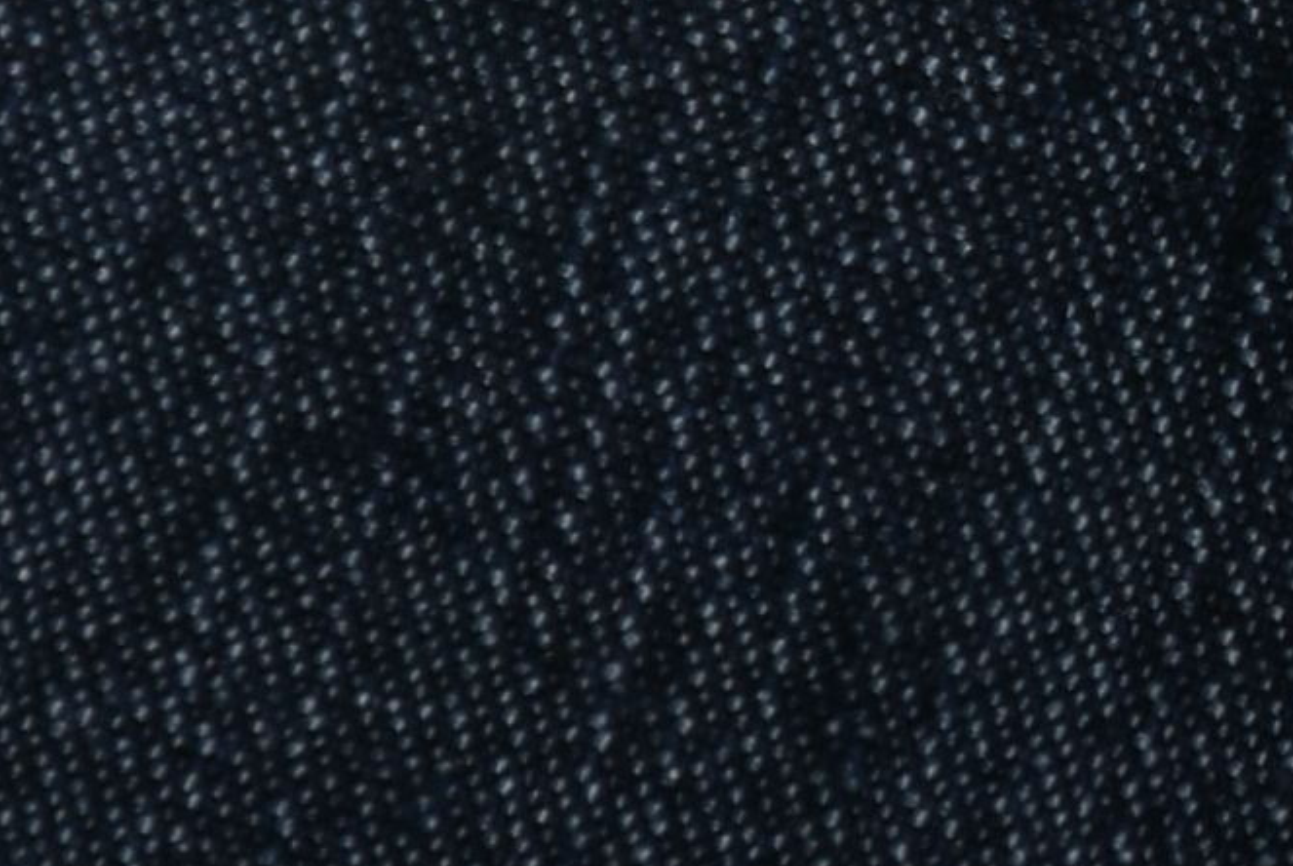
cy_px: -774
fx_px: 34058
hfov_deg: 2.2
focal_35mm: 947
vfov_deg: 1.5
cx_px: 2508
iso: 200
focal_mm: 140
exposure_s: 1/125
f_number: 10
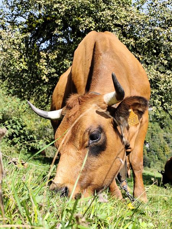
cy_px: 114
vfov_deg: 41.2
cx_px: 86
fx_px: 305
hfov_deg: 31.5
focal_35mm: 46
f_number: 1.65
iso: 50
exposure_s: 1/462
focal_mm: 6.19
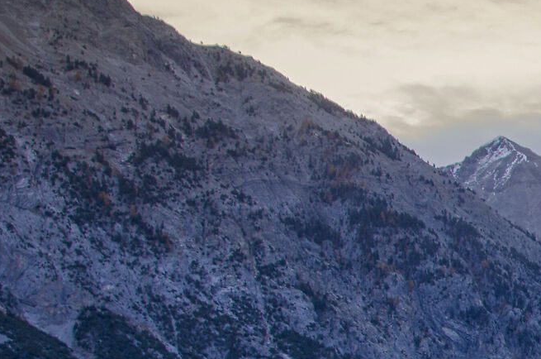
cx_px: 975
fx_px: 1485
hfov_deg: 17.0
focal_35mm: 99
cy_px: 396
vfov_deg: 13.5
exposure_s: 1/2
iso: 100
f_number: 8
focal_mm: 18
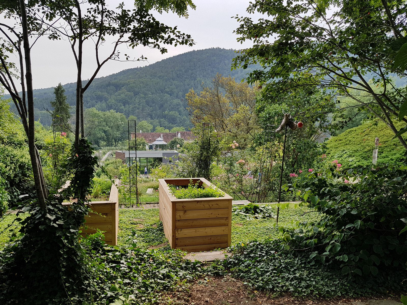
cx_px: 204
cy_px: 152
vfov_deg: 53.1
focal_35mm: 26
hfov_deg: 67.3
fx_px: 306
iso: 50
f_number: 1.7
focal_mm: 4.2
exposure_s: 1/1912
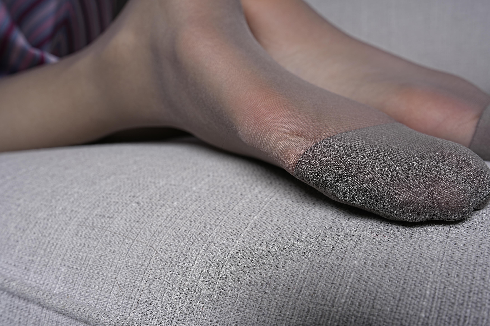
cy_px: 163
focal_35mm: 36
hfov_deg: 53.1
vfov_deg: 36.9
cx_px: 245
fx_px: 490
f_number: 10
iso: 100
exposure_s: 1/125
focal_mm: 36
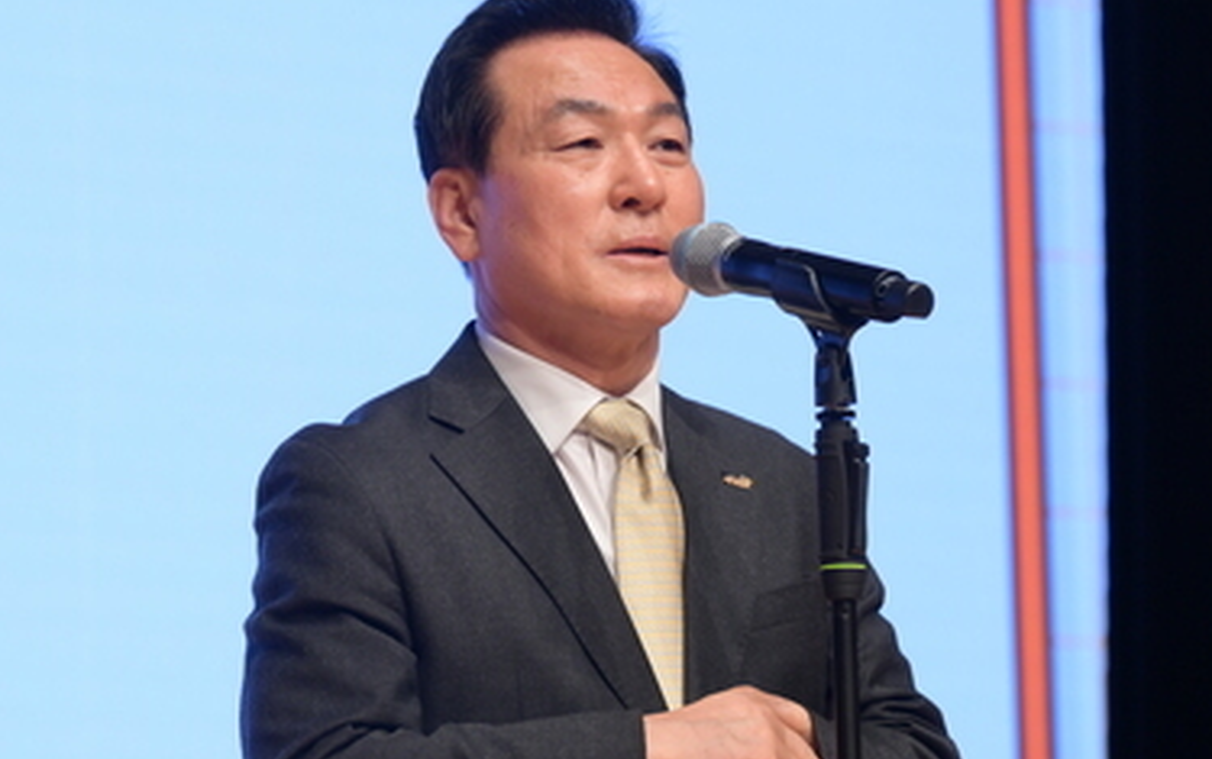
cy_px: 334
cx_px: 207
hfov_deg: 12.8
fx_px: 5355
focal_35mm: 162
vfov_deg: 8.1
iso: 1000
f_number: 5.6
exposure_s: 1/200
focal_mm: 95
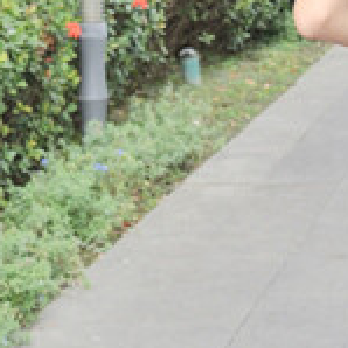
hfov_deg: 11.9
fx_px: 1592
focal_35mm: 140
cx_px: 531
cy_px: 135
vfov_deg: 12.5
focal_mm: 35
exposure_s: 1/250
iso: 200
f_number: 5.6
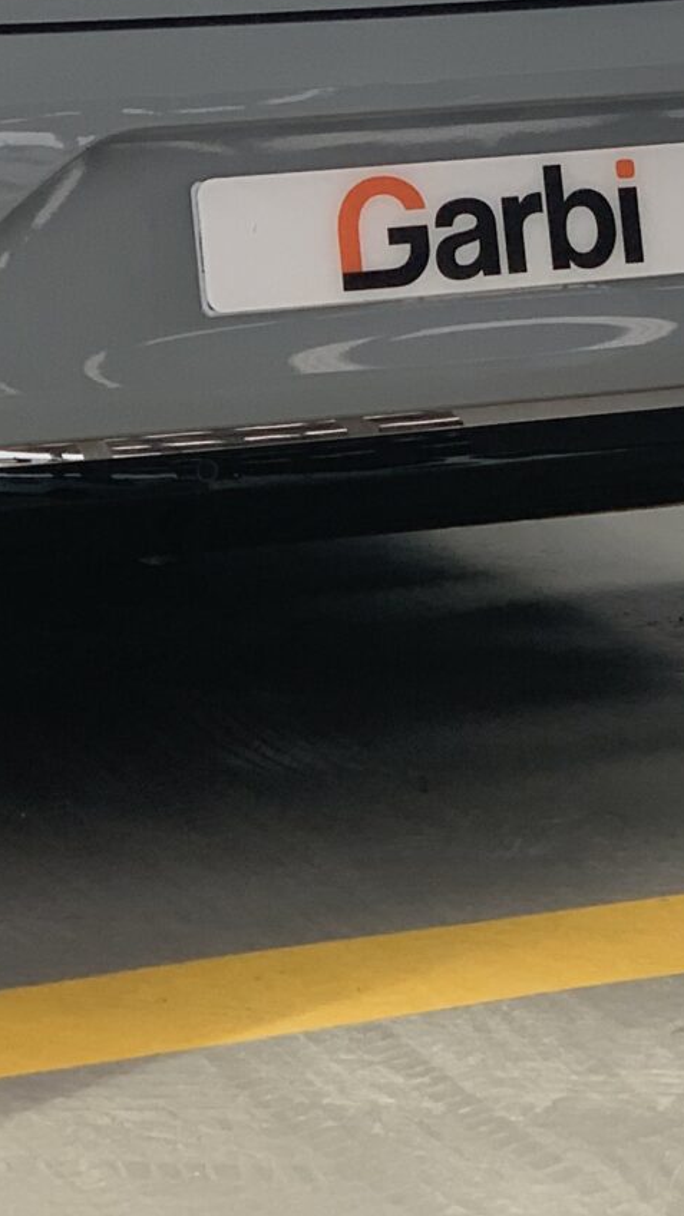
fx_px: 5514
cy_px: -90
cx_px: 612
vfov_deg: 12.4
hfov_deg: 7.1
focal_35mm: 171
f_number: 2.4
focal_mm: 6
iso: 40
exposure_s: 1/122
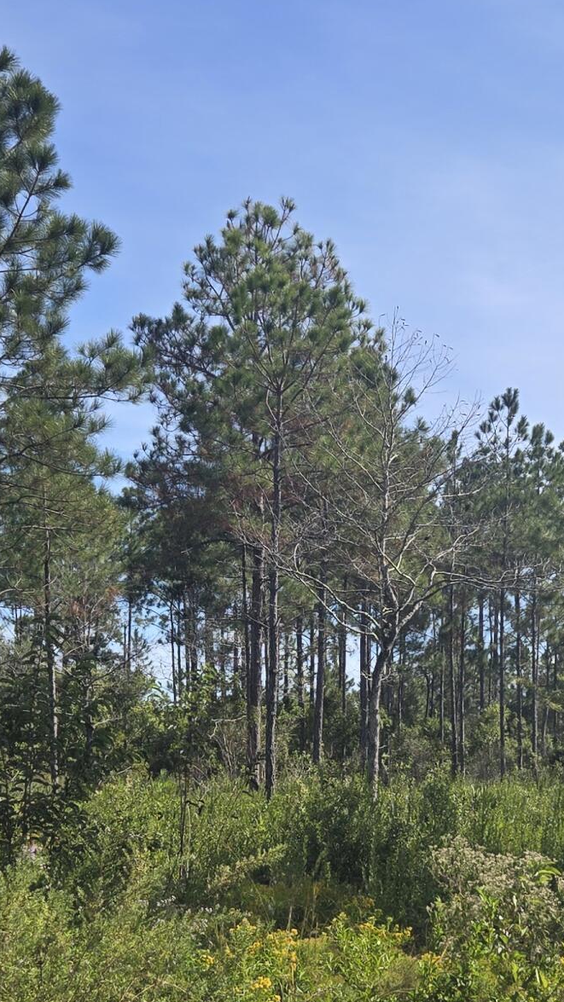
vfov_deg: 32.0
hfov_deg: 18.7
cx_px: 429
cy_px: 801
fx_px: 1701
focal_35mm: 64
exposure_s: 1/1433
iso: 25
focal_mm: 5.4
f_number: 1.8
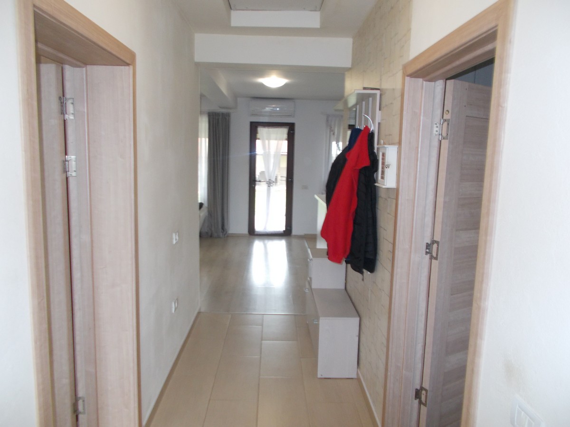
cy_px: 214
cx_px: 285
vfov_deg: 53.1
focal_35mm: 26
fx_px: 428
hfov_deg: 67.3
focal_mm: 4.6
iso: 200
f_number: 3.2
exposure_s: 1/25
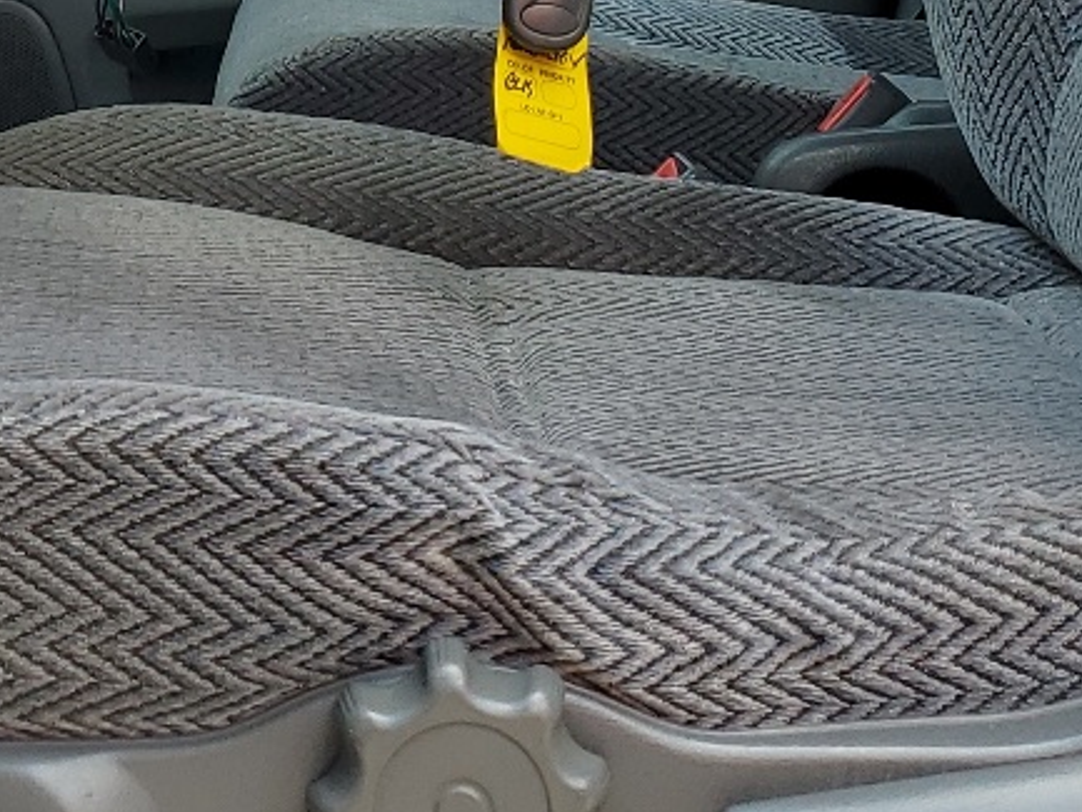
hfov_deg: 20.4
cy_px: -305
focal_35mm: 96
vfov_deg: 14.6
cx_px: 412
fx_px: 3002
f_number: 1.5
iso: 50
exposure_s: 1/1111
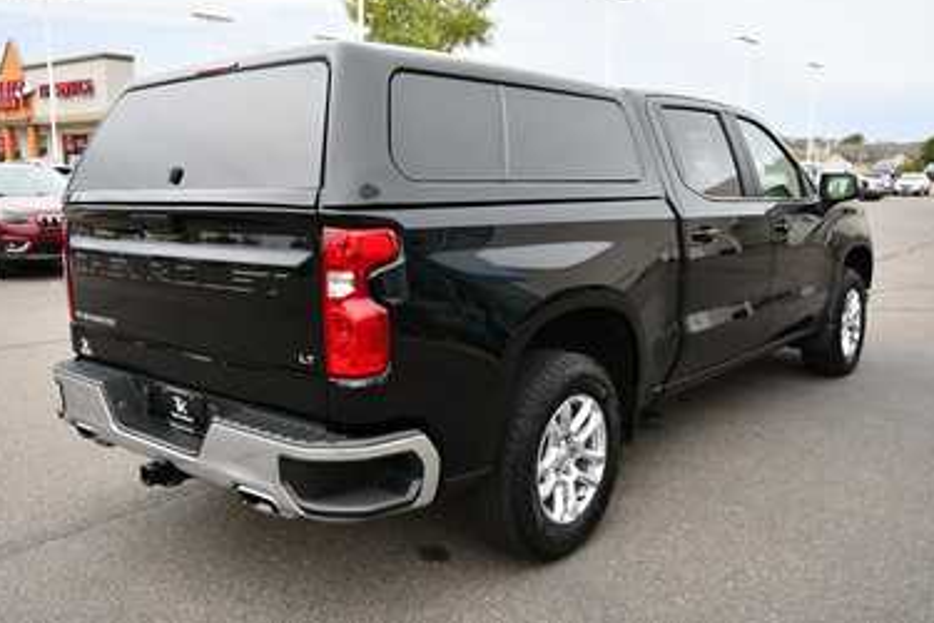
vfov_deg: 41.1
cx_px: 446
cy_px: 295
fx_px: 830
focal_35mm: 32
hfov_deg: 58.7
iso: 560
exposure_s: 1/250
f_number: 5.6
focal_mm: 20
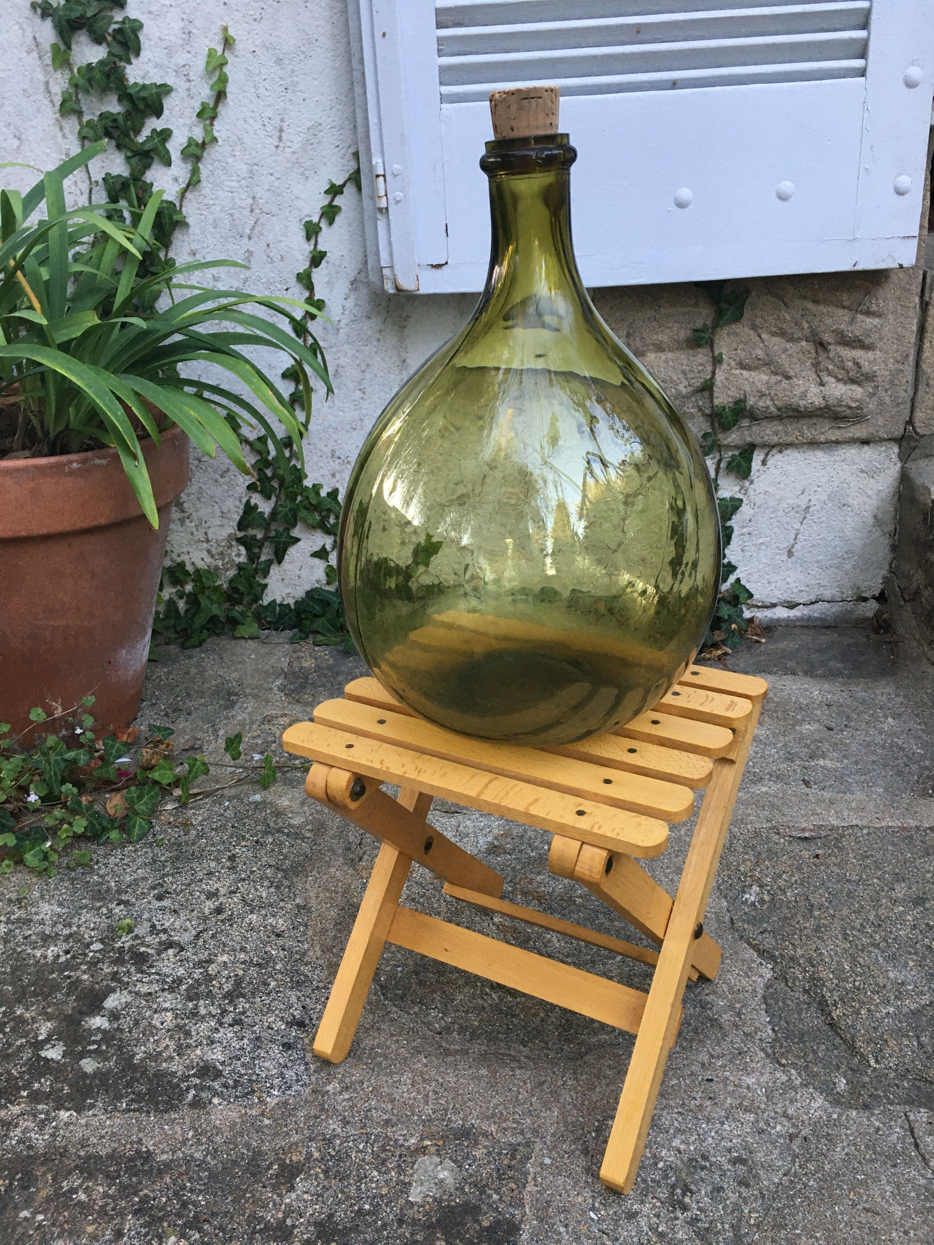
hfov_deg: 48.2
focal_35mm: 29
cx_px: 467
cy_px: 622
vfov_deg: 61.7
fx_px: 1043
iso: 50
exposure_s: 1/33
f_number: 2.2
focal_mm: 4.15
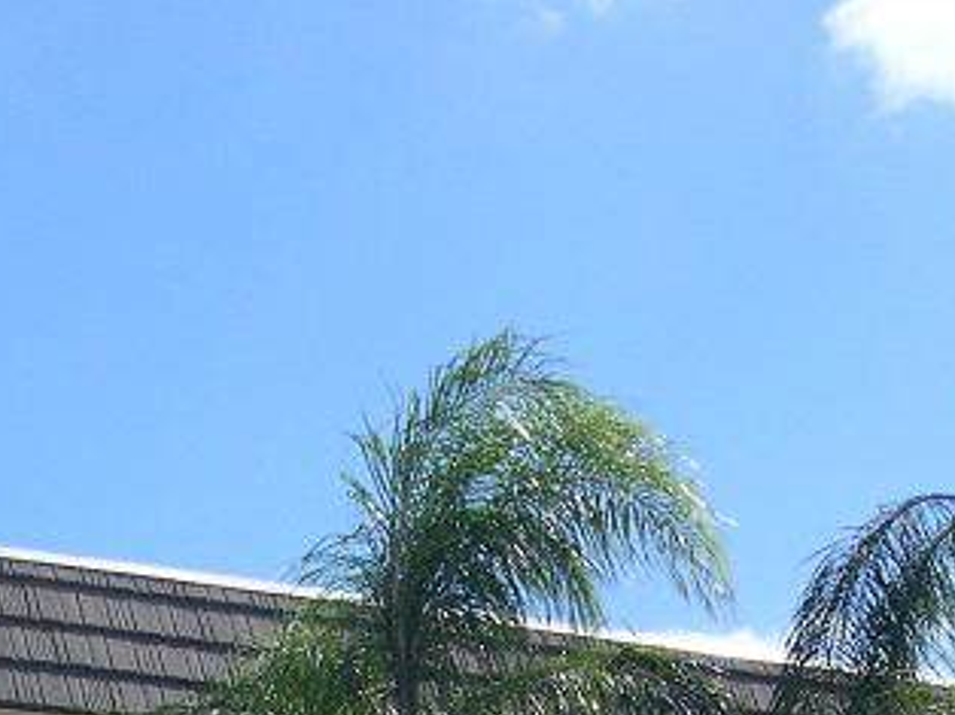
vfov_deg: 11.5
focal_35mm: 124
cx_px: 58
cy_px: 1019
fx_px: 3418
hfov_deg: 15.7
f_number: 7.6
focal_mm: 8
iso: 100
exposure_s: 1/209
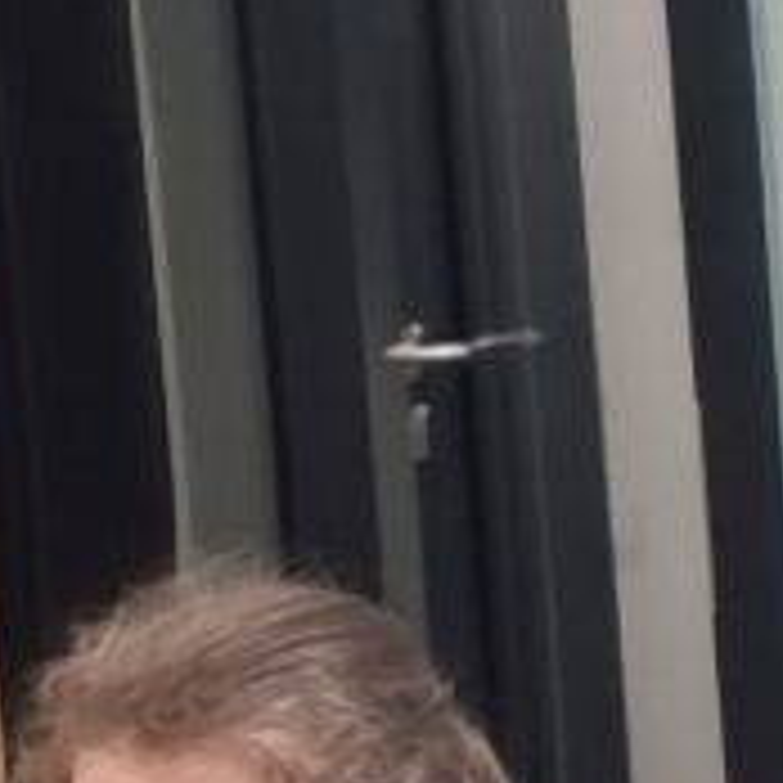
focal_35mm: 125
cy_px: 1058
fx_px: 3199
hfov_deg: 13.6
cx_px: 891
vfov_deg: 13.4
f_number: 1.8
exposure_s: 1/100
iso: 64
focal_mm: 6.7
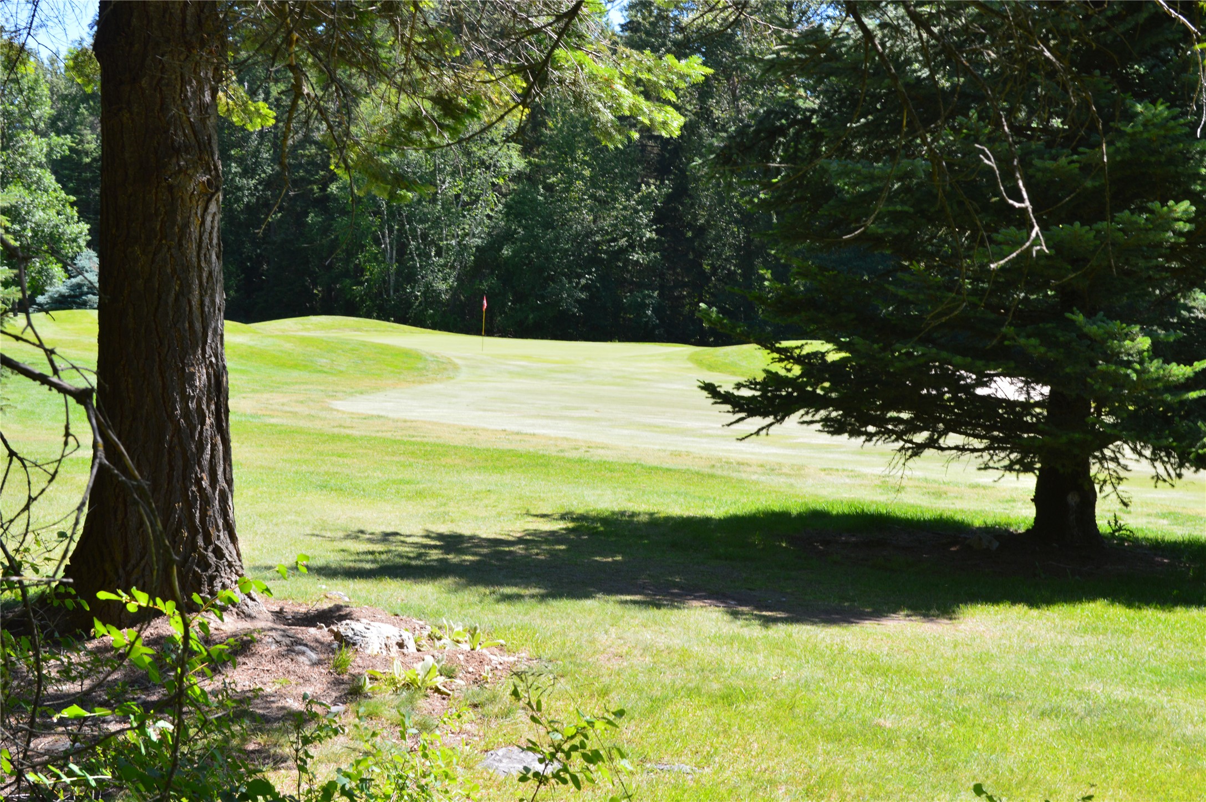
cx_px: 603
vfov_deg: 22.6
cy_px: 401
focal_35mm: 60
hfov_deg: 33.4
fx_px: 2008
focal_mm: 40
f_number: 9
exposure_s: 1/125
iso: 400
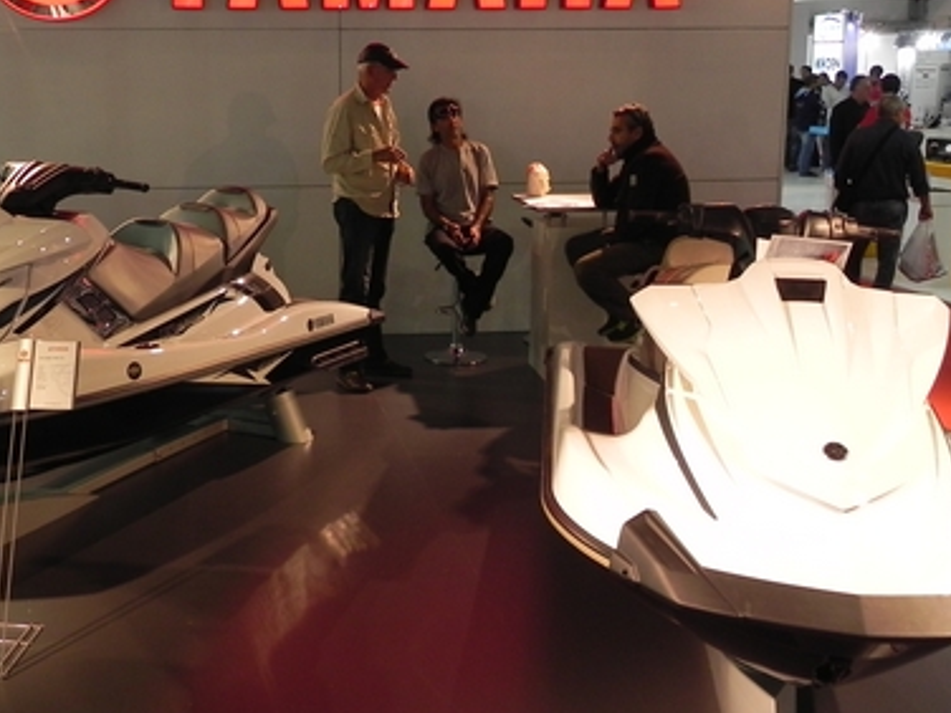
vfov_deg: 32.1
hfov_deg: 41.8
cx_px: 367
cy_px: 314
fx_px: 1236
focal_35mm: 45
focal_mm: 4.6
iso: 160
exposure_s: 1/62
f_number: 3.2
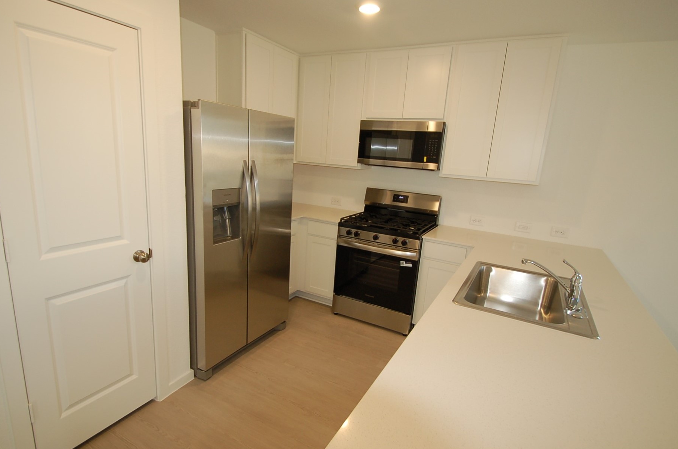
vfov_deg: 67.2
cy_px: 227
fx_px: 338
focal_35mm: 18
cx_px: 324
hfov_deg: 90.1
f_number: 3.5
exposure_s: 1/60
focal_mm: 10
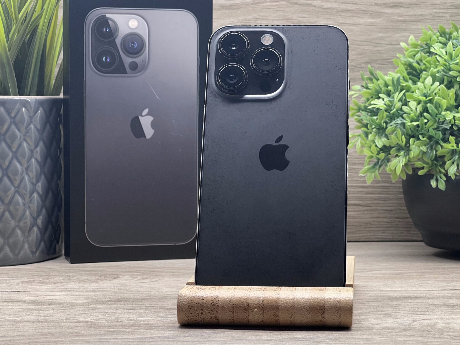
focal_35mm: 93
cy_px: 171
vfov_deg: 15.9
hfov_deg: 21.1
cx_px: 265
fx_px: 1236
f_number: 2.8
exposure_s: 1/100
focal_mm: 9
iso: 100
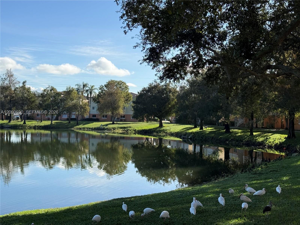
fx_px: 416
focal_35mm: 48
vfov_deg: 30.3
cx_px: 150
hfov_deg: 39.7
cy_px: 112
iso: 64
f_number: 1.78
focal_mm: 6.76
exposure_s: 1/3534
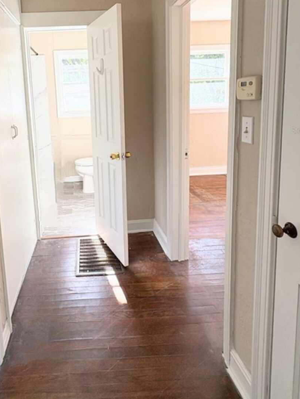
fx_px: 254
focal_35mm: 22
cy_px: 130
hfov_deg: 59.2
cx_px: 92
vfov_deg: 73.8
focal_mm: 2.22
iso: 64
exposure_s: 1/193
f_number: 2.2
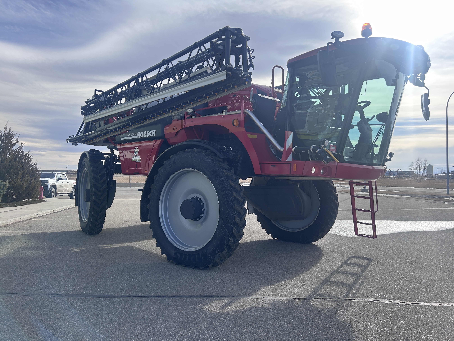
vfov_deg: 53.1
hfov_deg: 67.3
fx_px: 341
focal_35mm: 26
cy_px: 170
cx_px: 227
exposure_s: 1/2915
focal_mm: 5.7
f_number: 1.5
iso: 50
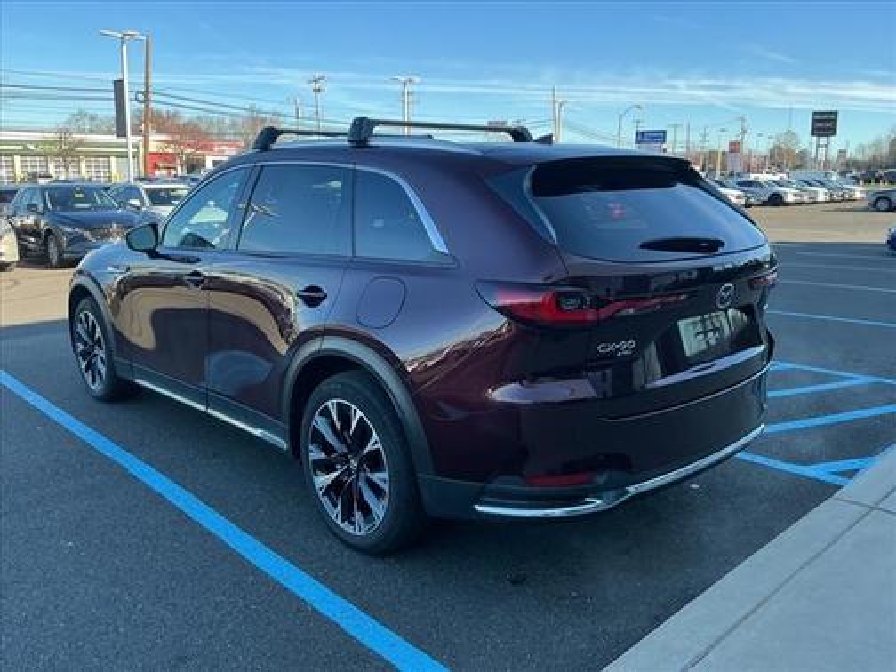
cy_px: 336
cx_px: 448
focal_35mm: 29
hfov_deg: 61.7
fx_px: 751
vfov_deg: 48.2
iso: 25
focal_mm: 3
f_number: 1.8
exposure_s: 1/348
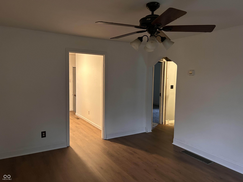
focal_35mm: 26
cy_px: 91
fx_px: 183
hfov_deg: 67.3
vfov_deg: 53.1
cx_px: 122
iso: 500
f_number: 1.5
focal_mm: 5.7
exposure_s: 1/40
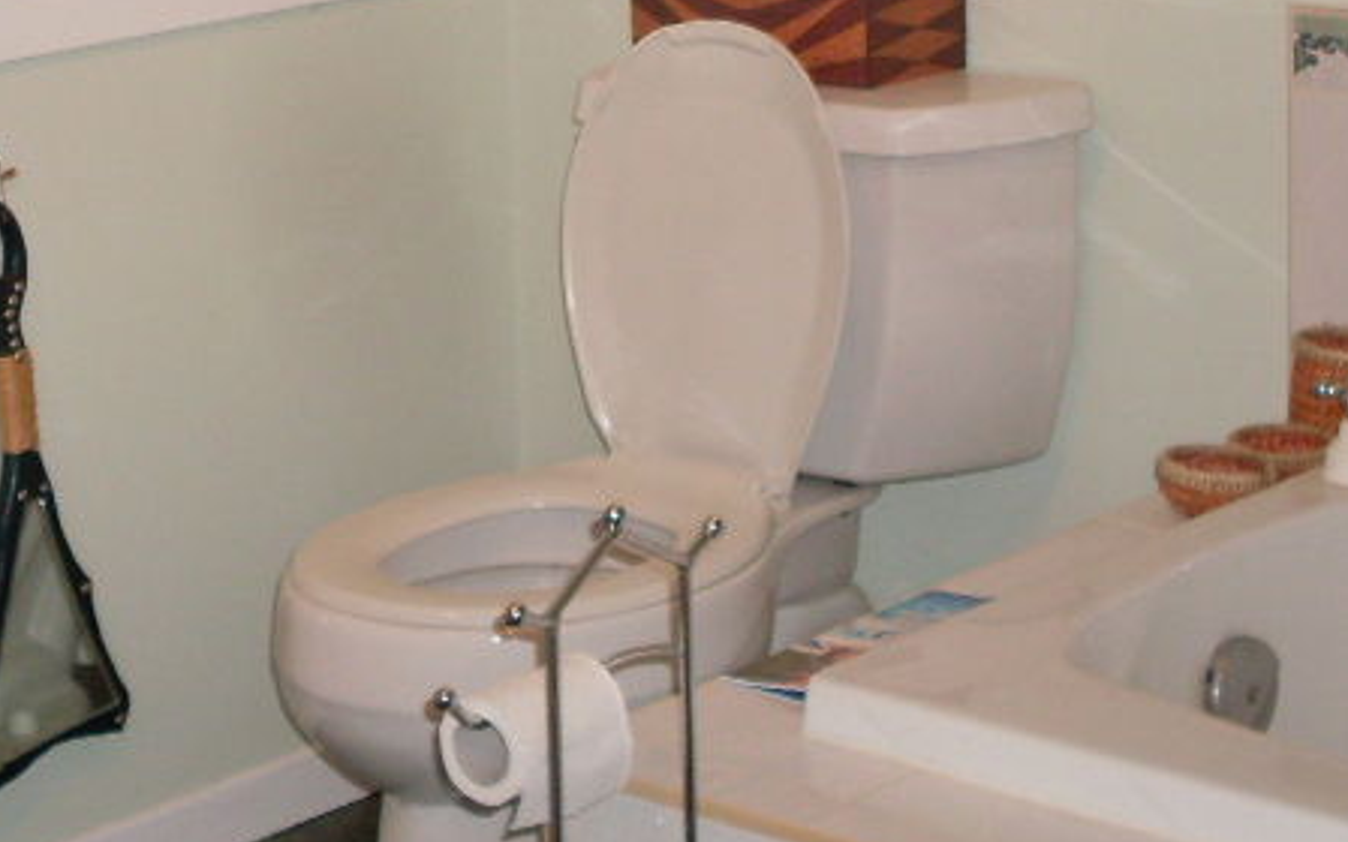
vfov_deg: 14.0
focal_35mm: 92
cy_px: 9
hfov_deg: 22.5
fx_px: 3380
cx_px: 472
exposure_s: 1/45
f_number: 2.8
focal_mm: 6.3
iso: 100
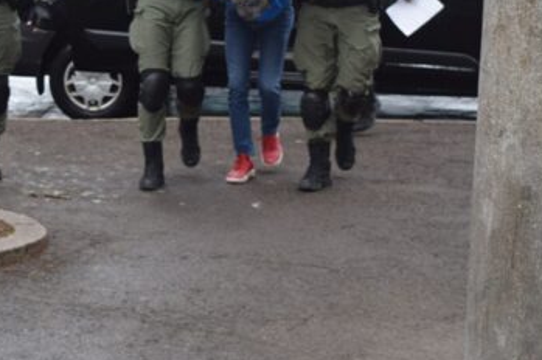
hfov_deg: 17.2
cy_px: 56
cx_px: 165
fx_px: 1790
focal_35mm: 119
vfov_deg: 11.4
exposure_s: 1/125
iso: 280
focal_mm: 36
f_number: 5.6
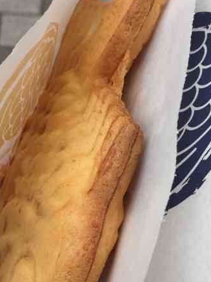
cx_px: 167
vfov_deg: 31.2
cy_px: 148
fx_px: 504
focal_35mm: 62
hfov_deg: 23.3
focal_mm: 4.15
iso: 32
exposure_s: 1/791
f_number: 2.2
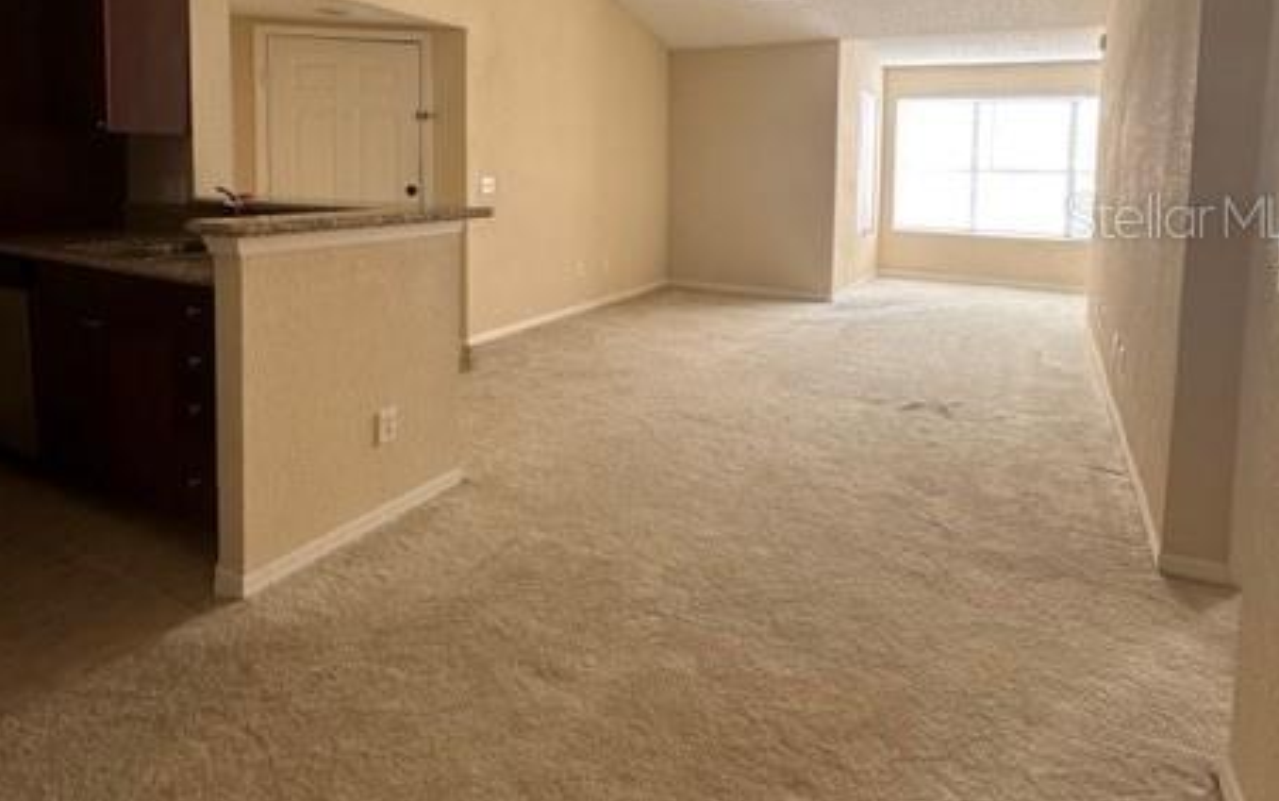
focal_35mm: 21
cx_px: 654
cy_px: 215
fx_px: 732
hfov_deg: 82.2
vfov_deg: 55.0
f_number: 2.2
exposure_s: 1/99
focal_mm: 2.22
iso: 80
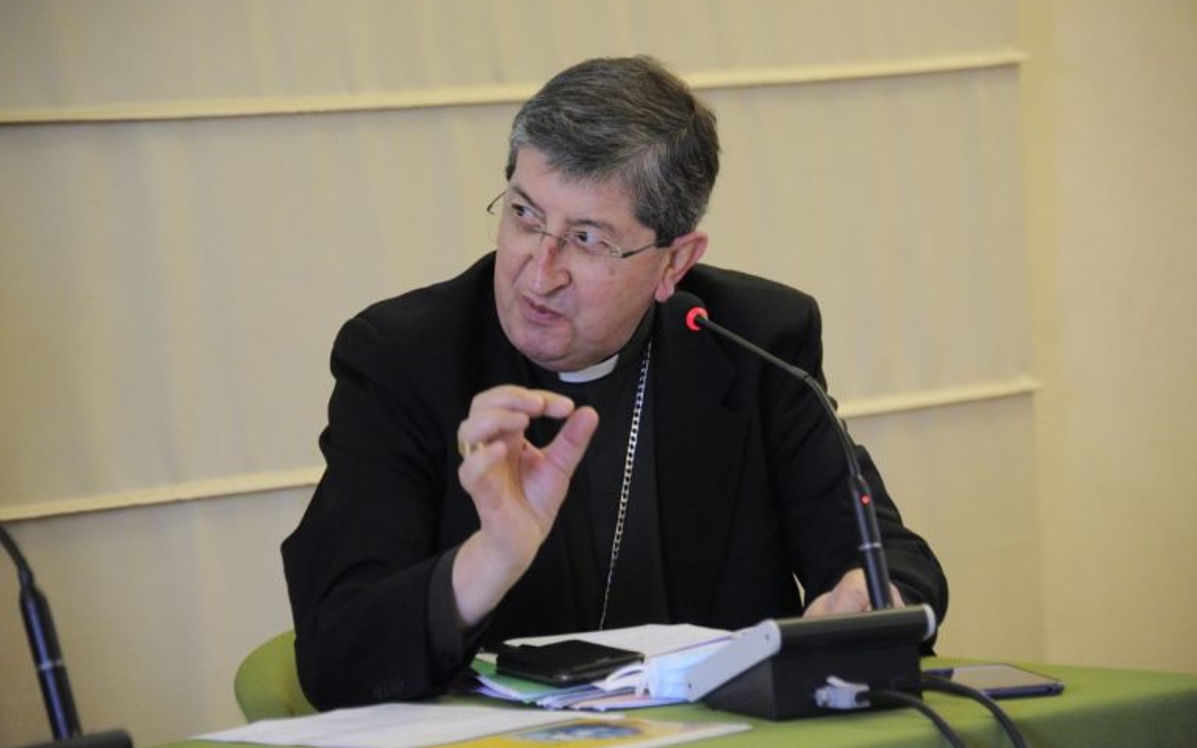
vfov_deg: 7.1
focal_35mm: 184
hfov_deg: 11.4
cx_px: 599
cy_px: 356
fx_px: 6002
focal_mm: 180
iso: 4000
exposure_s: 1/100
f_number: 5.6
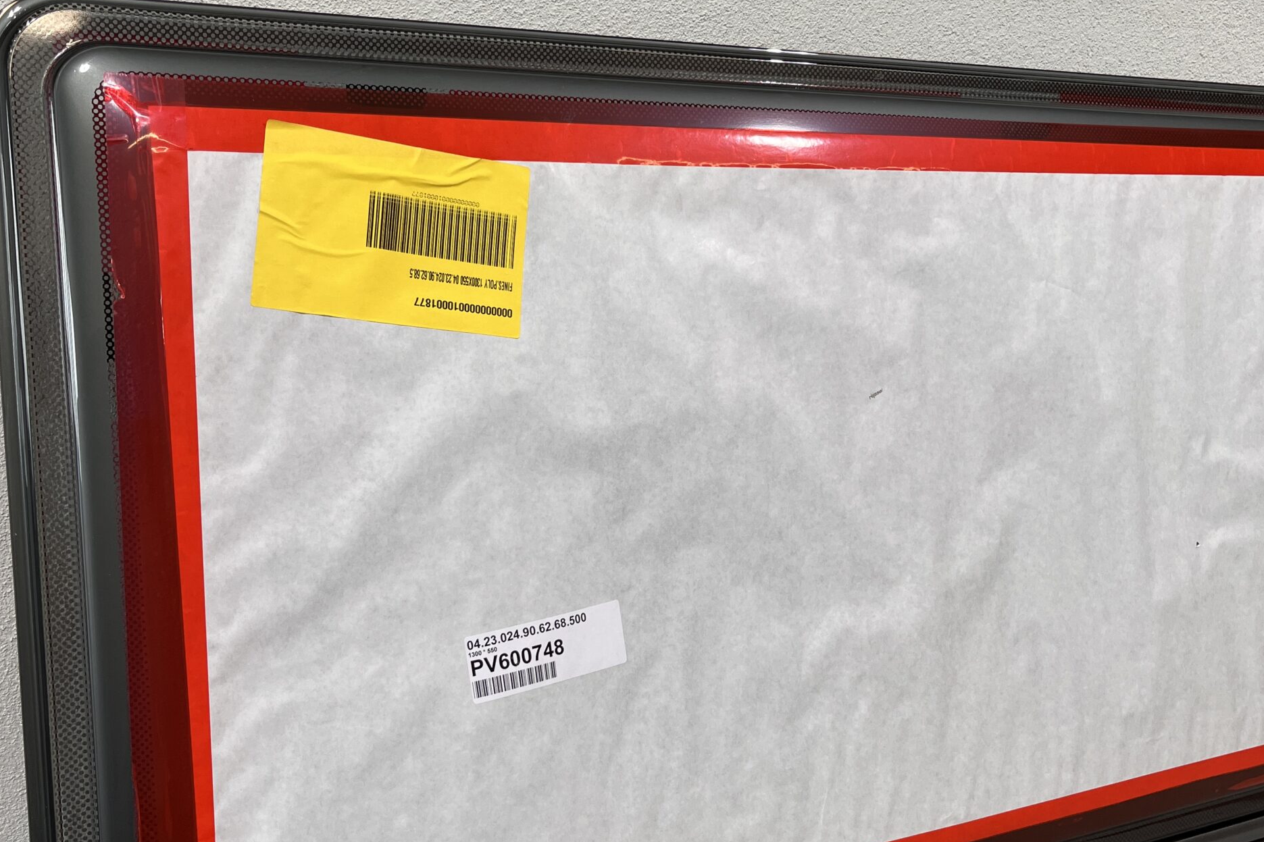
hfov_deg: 51.9
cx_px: 633
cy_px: 404
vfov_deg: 35.9
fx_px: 1299
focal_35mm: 37
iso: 32
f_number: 1.6
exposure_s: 1/145
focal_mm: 5.1
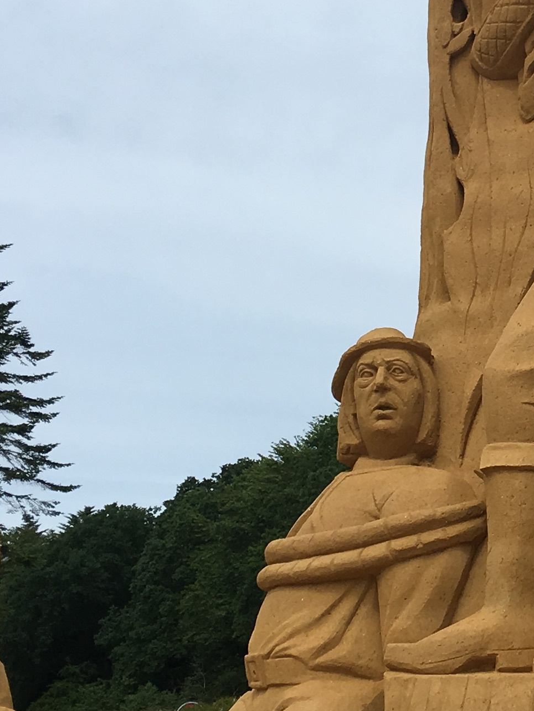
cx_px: 633
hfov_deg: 15.7
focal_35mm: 91
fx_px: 1871
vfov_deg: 21.5
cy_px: 272
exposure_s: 1/2024
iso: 25
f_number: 2.2
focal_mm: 4.15
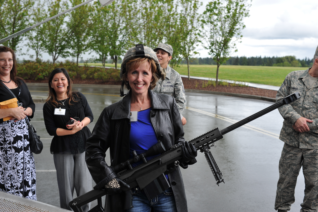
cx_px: 159
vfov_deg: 27.0
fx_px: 441
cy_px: 106
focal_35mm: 50
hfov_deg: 39.6
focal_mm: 50
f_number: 6.3
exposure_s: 1/200
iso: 200
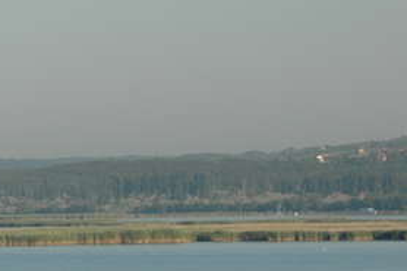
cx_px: -253
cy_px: 331
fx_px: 4293
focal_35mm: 380
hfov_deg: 5.4
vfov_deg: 3.6
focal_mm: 78
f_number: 16
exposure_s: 1/125
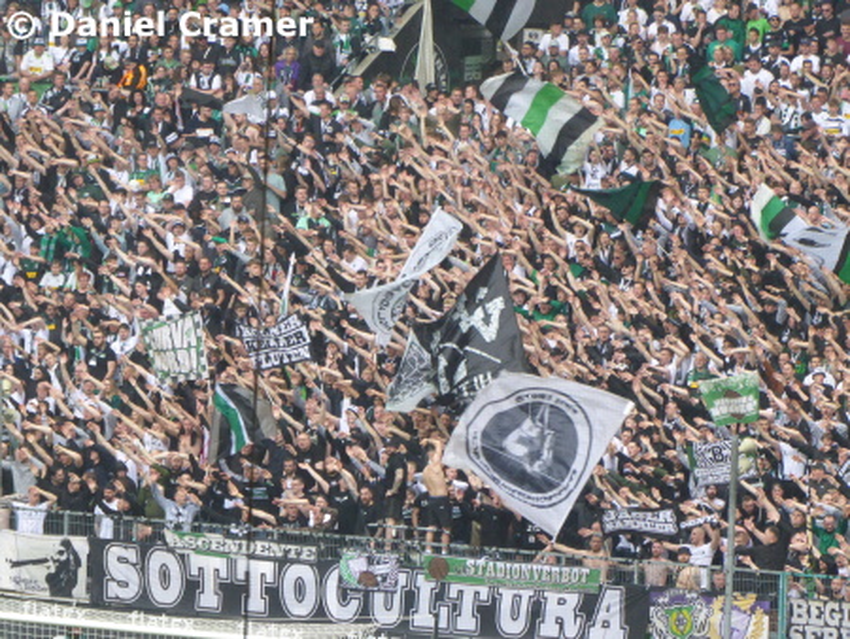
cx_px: 425
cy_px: 320
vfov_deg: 3.5
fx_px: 10589
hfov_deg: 4.6
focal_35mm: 431
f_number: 6
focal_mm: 77.3
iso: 640
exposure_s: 1/125
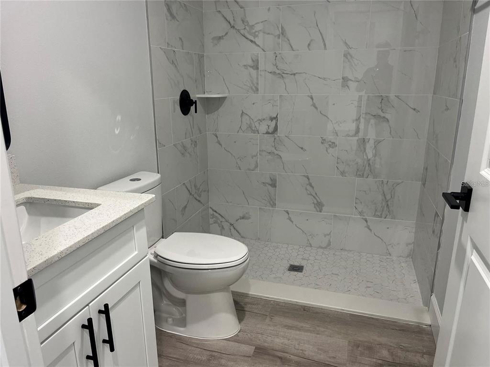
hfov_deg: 67.3
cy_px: 184
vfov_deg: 53.1
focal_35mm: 26
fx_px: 368
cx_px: 245
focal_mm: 5.1
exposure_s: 1/120
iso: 125
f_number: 1.6
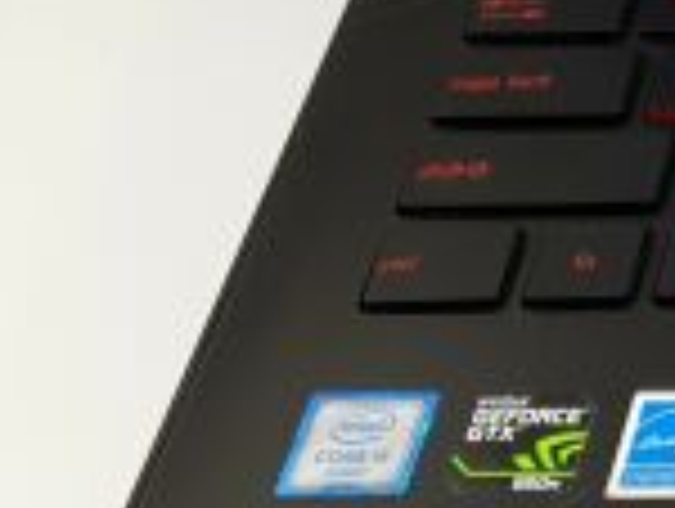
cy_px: -29
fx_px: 2598
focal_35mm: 133
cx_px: 1503
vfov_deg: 11.1
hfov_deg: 12.4
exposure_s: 1/202
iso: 50
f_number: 1.5
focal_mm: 4.3
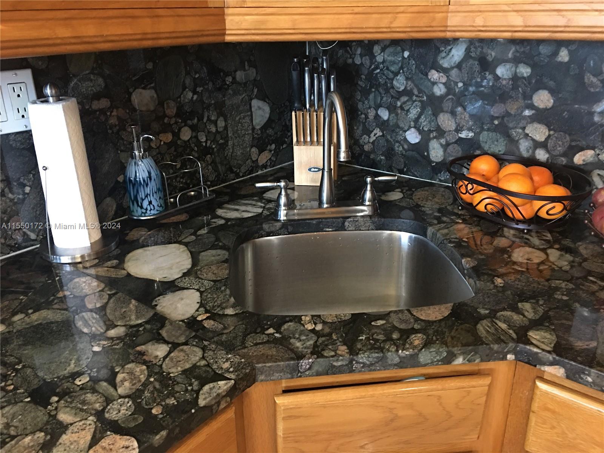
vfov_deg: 48.2
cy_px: 226
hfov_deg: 61.7
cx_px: 302
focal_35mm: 29
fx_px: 506
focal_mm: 4.15
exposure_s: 1/4
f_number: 2.2
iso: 64
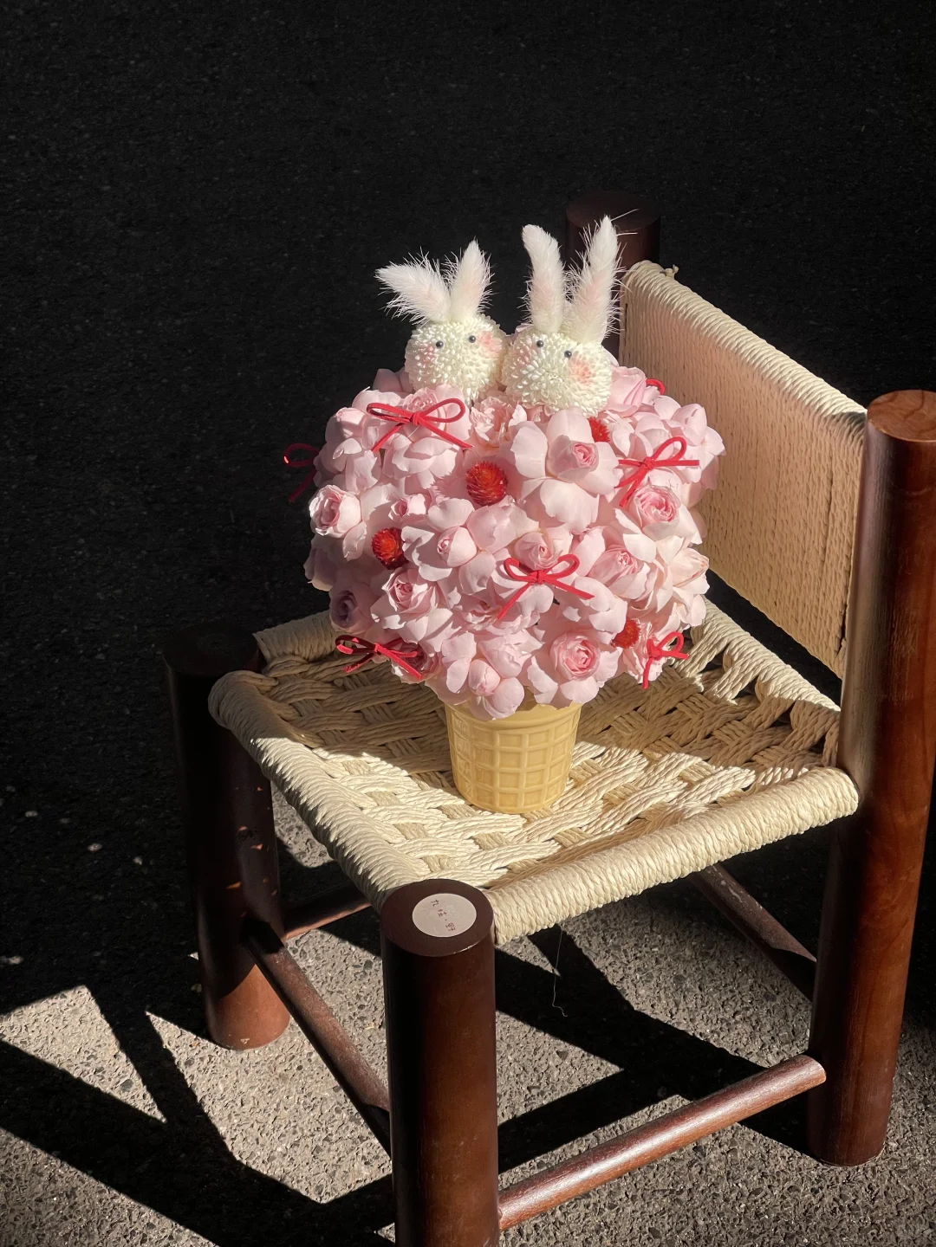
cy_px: 624
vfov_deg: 30.3
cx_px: 468
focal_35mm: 64
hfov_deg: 22.9
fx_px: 2307
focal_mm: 7.5
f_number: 2.2
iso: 20
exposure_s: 1/968
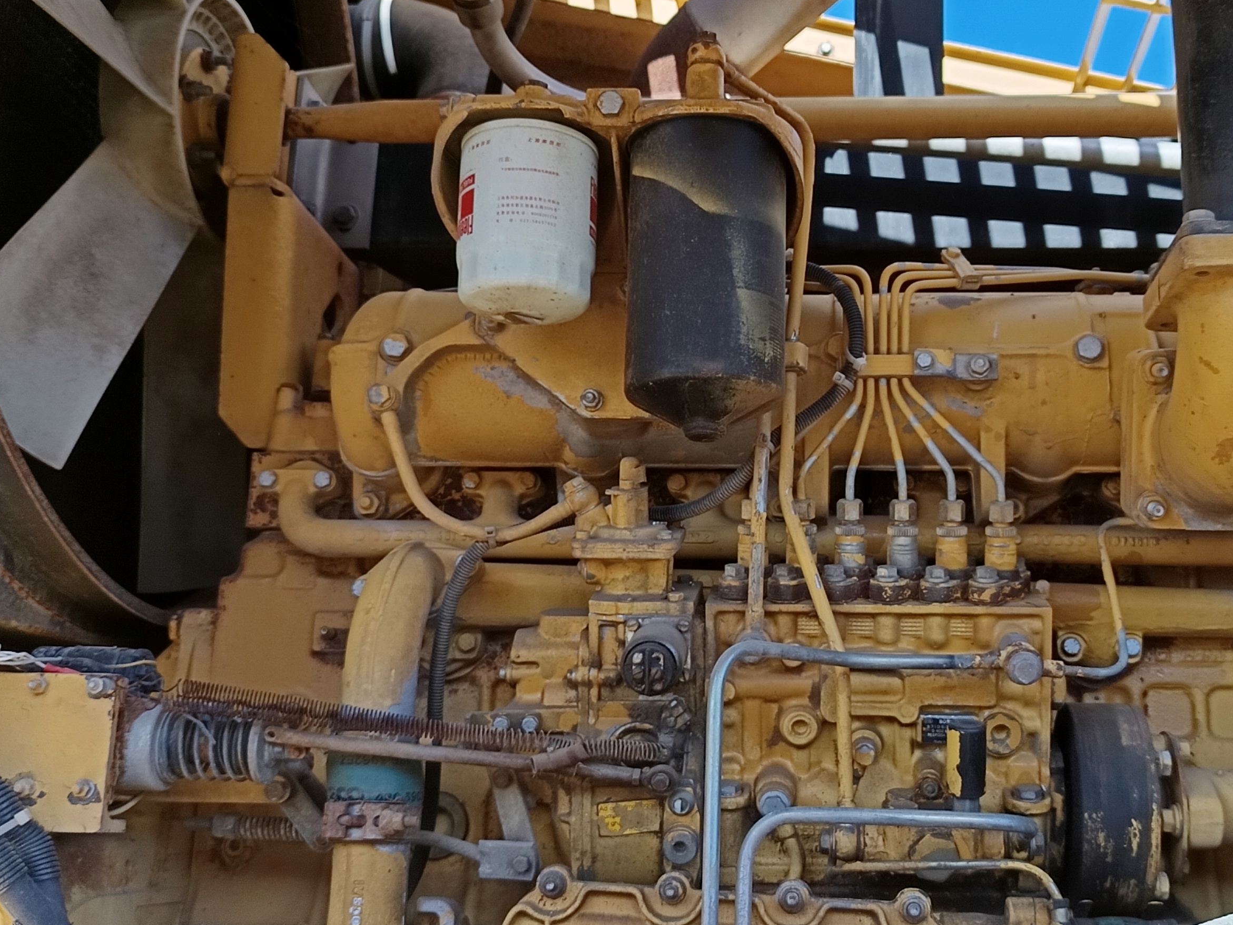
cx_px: 780
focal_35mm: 41
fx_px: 1460
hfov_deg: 45.3
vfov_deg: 35.1
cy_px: 450
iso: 60
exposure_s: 1/100
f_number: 1.7
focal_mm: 5.31
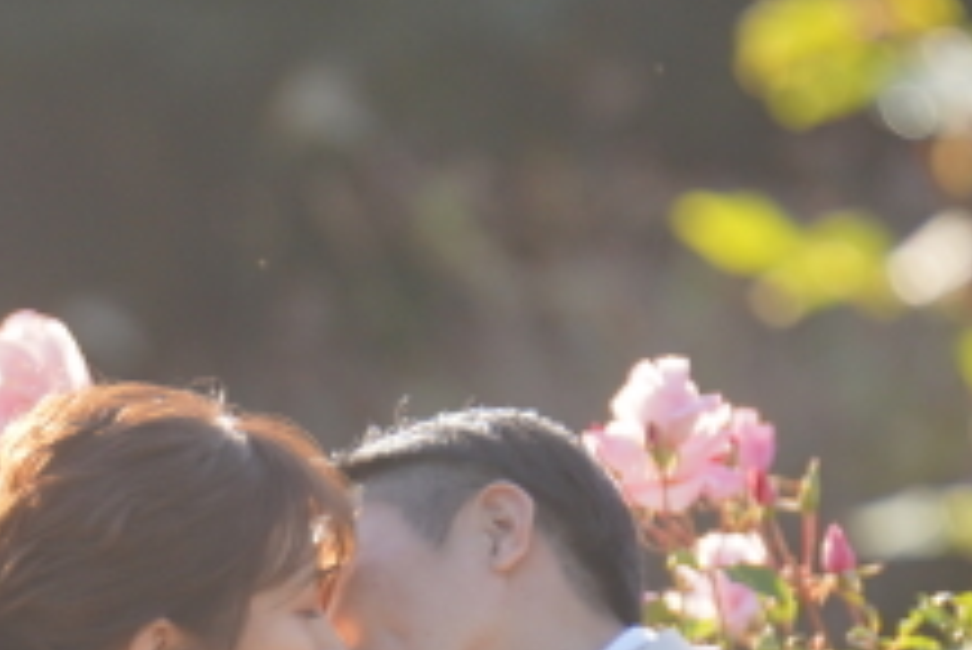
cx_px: 112
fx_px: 14211
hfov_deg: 3.9
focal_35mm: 526
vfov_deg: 2.6
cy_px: 800
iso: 400
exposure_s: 1/2500
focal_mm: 143
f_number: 2.8
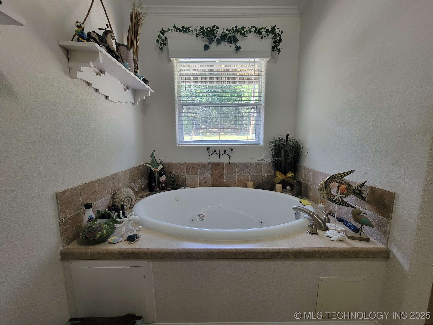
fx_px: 163
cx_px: 216
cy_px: 162
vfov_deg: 89.9
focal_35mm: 13
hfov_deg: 106.2
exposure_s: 1/60
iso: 125
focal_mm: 2.2
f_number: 2.2
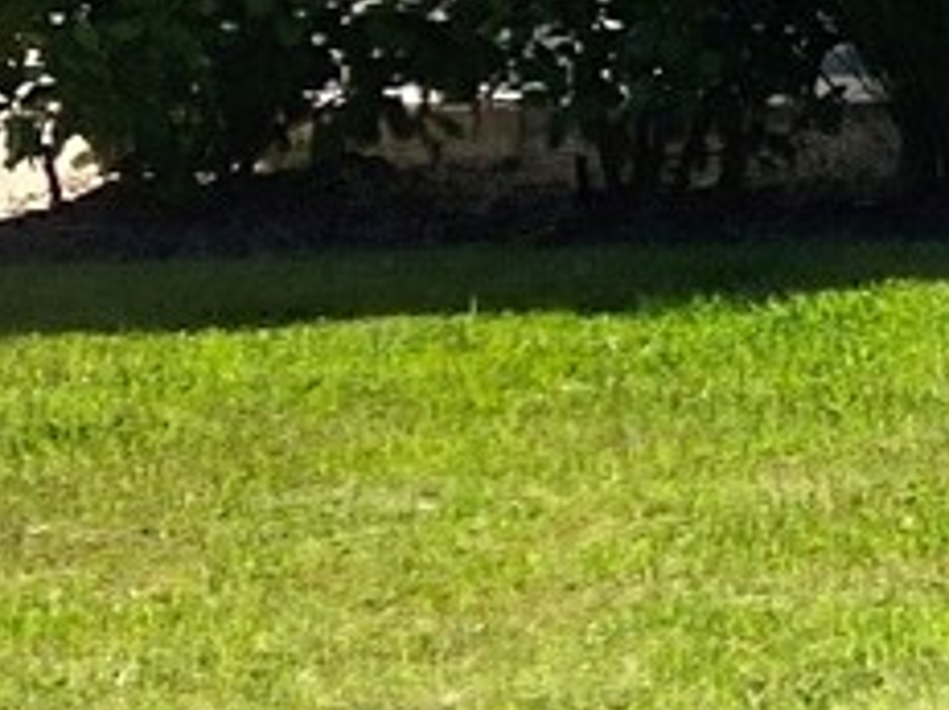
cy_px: -250
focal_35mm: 194
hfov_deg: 8.0
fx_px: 5316
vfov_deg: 7.6
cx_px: 3250
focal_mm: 3.99
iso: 20
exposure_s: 1/1799
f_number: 1.8
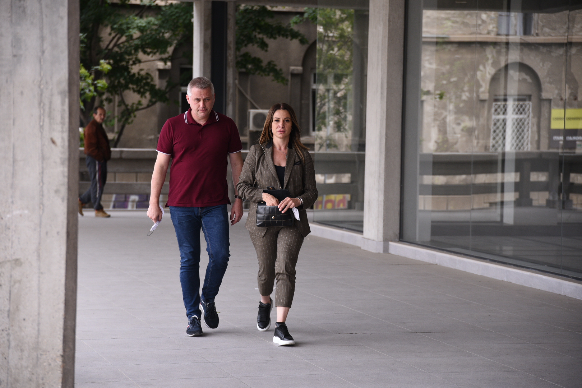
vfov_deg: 13.0
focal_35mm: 105
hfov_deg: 19.5
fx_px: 1697
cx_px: 291
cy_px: 194
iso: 500
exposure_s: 1/640
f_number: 4
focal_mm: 105
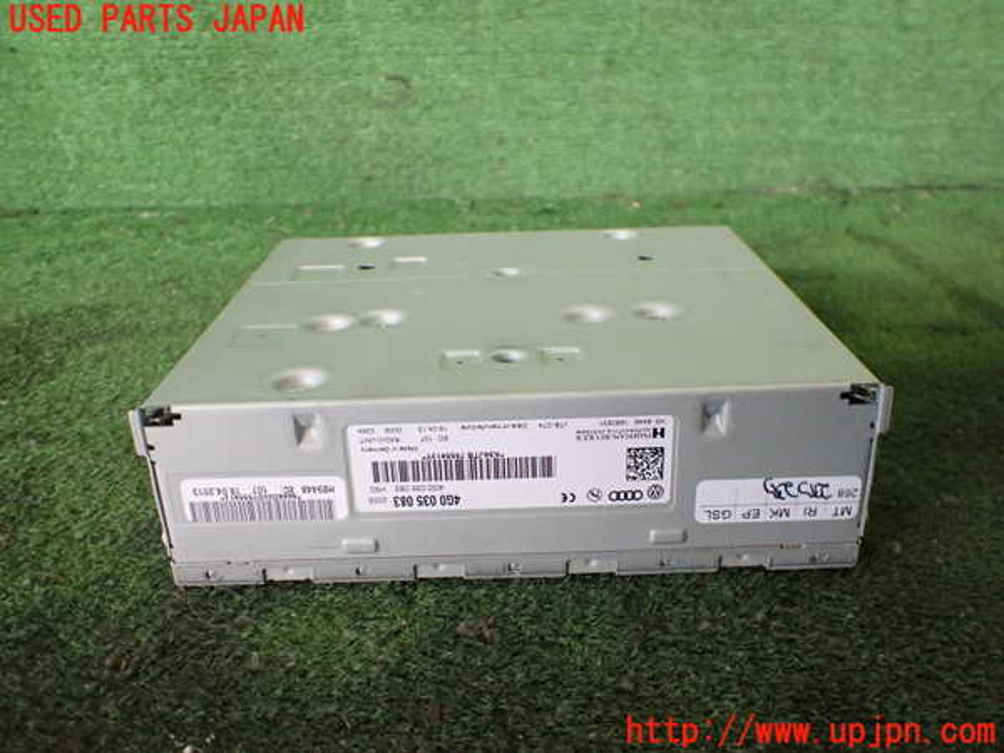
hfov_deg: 60.0
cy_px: 376
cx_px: 502
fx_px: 870
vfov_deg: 46.8
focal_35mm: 30
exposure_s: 1/125
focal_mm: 5.4
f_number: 2.3
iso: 640
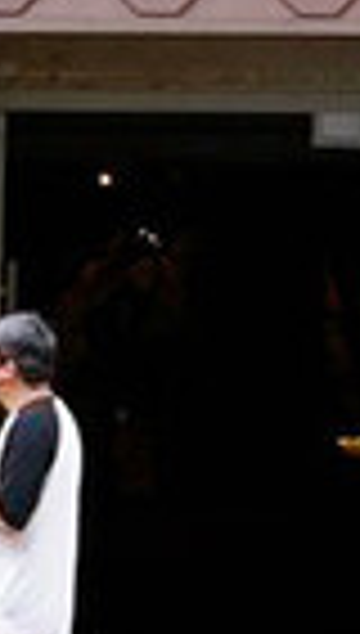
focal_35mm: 151
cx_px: 220
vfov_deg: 13.4
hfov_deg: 8.1
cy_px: -328
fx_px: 2546
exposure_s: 1/100
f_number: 7.1
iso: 320
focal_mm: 24
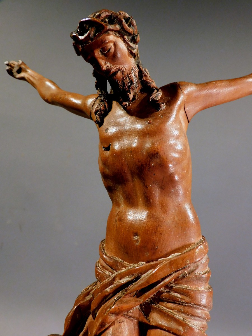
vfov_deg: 71.6
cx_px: 126
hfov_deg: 56.8
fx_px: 233
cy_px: 168
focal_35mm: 24
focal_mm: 4.3
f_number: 3.3
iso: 280
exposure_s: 1/30
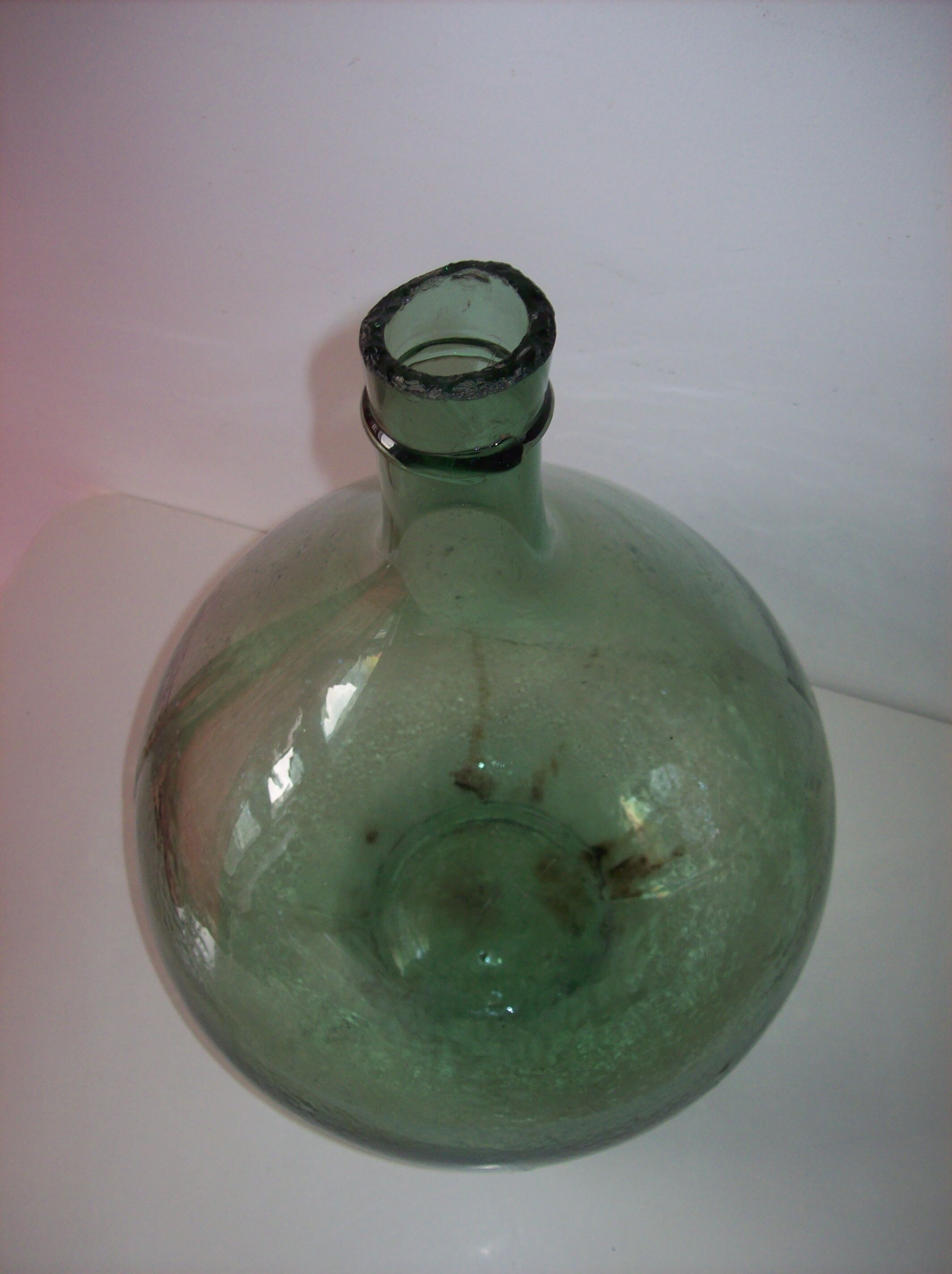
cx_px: 476
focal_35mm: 36
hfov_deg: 39.6
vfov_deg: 51.4
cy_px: 637
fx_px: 1323
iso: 80
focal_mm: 6
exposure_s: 1/64
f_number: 2.7
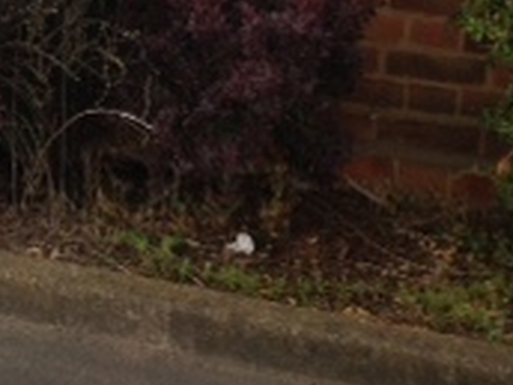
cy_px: -170
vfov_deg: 11.0
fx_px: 1927
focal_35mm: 130
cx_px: -197
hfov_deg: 14.4
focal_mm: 4.28
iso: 50
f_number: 2.4
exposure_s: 1/480
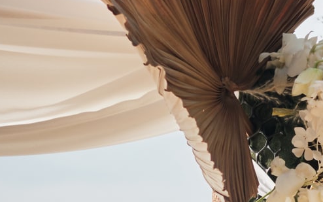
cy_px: 192
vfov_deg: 4.7
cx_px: 446
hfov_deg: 7.4
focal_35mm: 280
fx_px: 2465
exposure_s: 1/2000
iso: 80
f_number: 2.8
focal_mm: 35
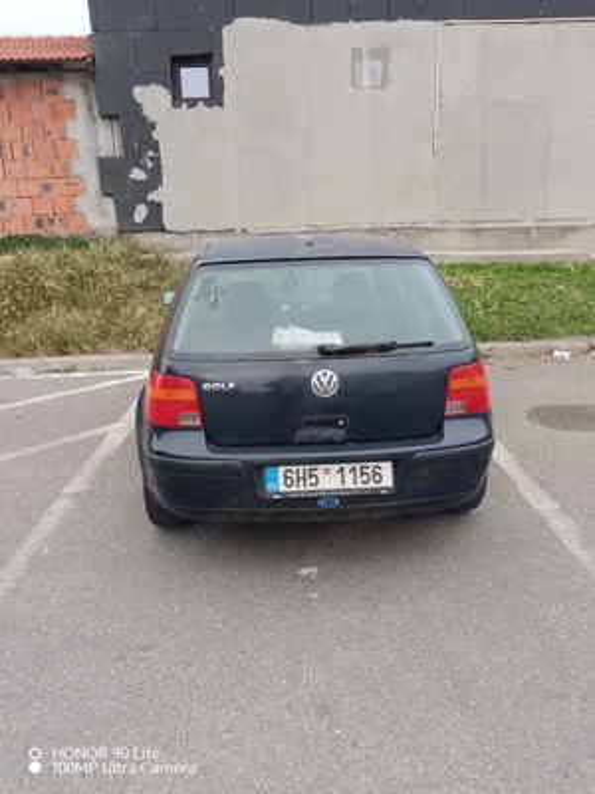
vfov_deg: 65.3
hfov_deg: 51.4
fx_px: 619
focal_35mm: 27
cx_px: 298
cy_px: 397
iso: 374
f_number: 1.9
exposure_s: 1/100
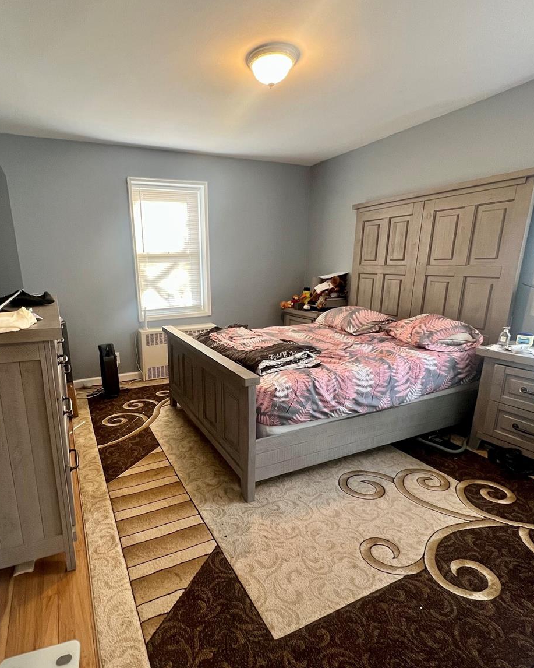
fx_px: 336
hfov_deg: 76.2
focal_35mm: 17
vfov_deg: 89.4
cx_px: 215
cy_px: 362
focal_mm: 1.57
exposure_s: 1/60
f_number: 1.8
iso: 160
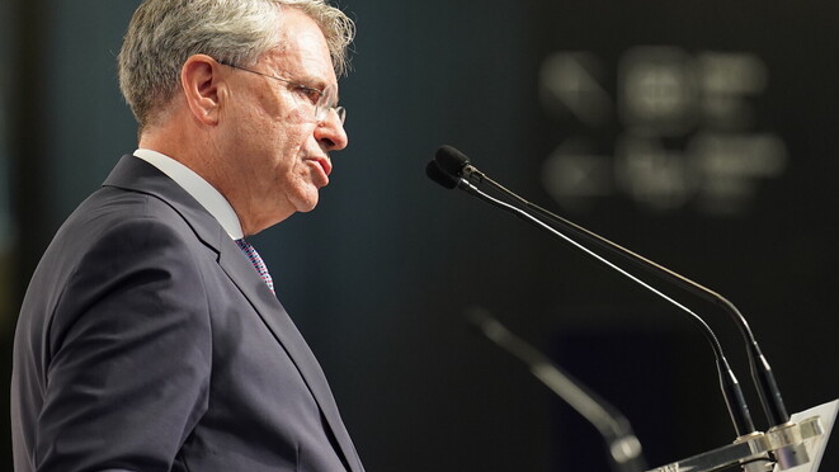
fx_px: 6297
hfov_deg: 7.6
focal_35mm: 283
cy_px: 233
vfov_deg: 4.3
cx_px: 401
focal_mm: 164
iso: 2000
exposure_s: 1/500
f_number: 2.8
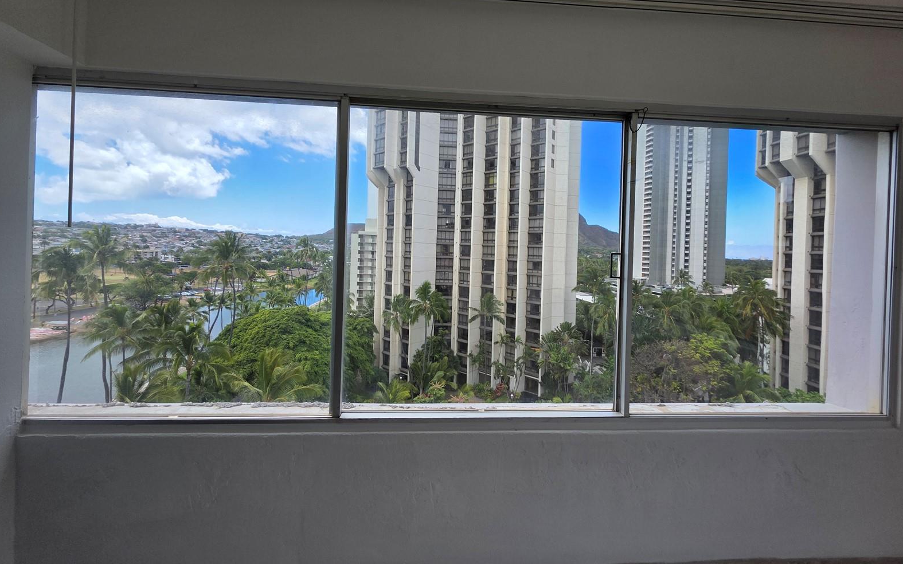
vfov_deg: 78.3
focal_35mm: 14
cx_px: 452
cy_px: 248
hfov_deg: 105.3
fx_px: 344
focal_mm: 2.2
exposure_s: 1/354
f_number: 1.9
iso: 40
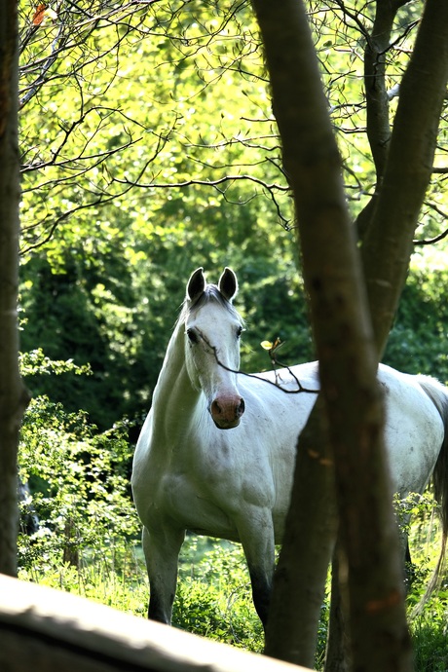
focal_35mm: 345
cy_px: 336
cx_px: 224
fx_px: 6439
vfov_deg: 6.0
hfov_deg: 4.0
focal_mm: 230
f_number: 6.7
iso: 400
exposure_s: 1/250
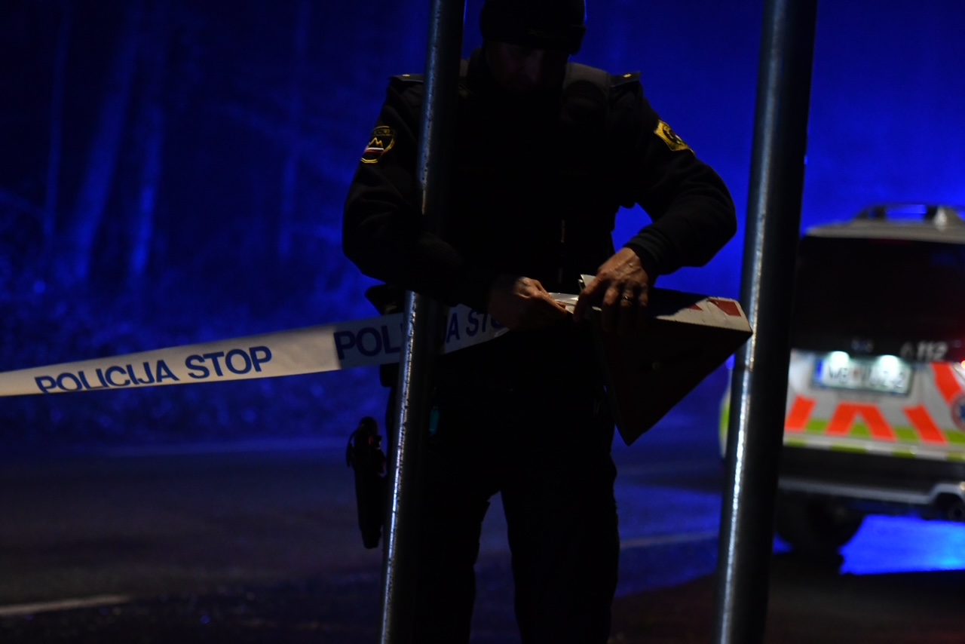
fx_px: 2815
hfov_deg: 19.5
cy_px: 322
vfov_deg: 13.0
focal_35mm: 105
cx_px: 482
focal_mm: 70
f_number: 2.8
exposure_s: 1/80
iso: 3200
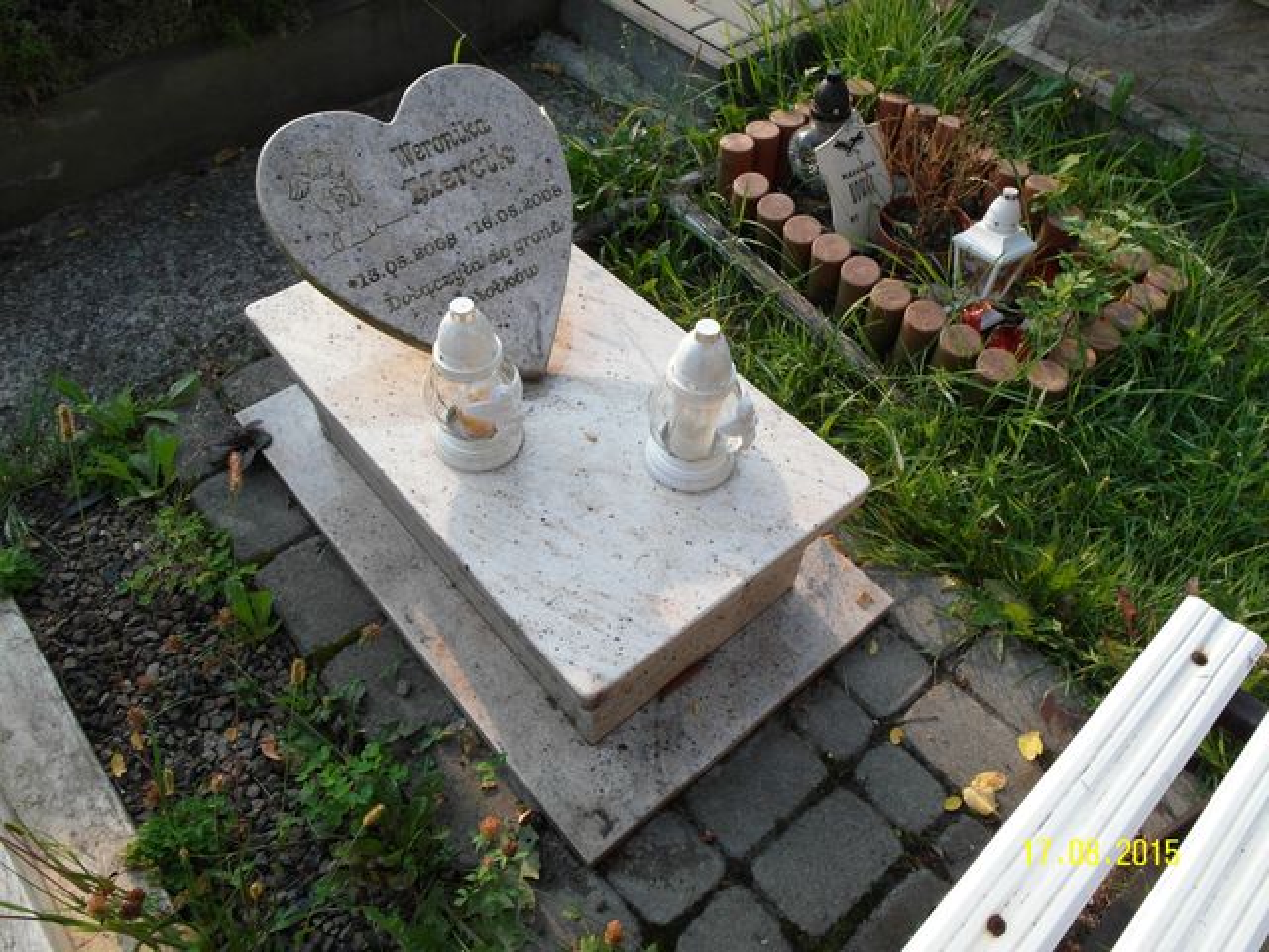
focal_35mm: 24
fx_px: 880
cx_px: 634
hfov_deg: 71.6
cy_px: 476
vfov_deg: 56.8
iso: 80
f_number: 3.9
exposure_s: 1/250
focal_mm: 5.2
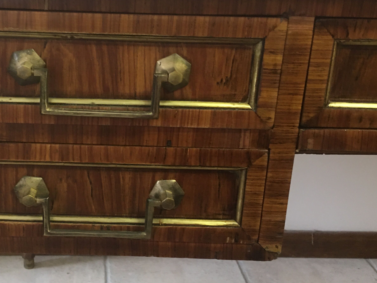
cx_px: 102
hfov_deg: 38.1
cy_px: 139
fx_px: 534
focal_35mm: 49
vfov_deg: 29.7
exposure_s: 1/10
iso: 80
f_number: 2.2
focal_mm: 4.15
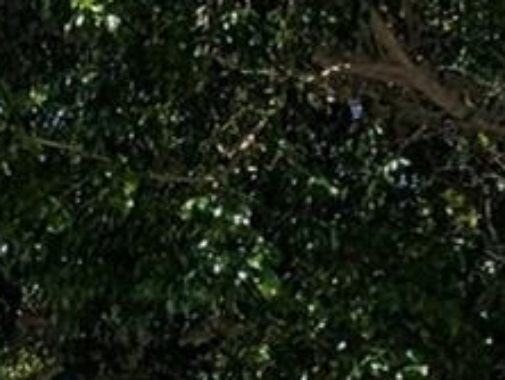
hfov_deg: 10.6
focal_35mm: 172
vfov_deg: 7.2
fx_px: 2512
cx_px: -475
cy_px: 1302
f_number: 1.68
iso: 22
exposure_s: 1/2336
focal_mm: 6.9
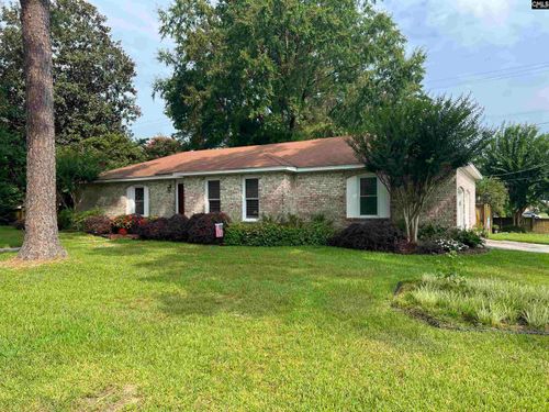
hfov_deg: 67.3
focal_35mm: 26
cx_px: 274
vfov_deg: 53.1
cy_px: 206
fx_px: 412
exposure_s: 1/1575
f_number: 1.5
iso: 50
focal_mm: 5.7
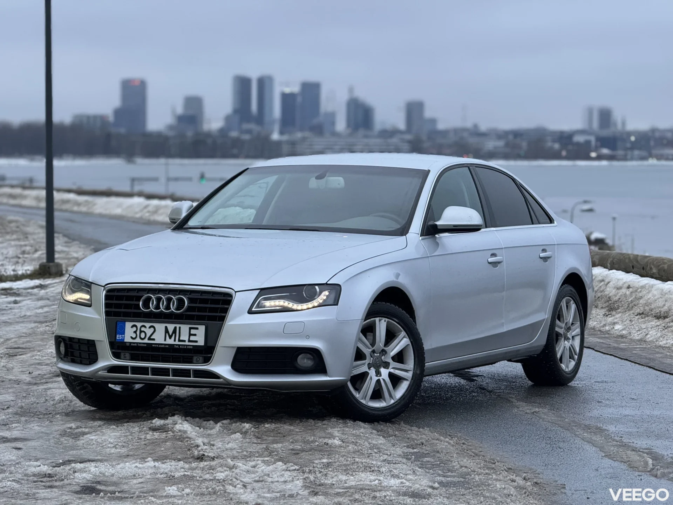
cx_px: 336
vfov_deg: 12.3
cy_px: 252
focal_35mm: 120
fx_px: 2333
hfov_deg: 16.4
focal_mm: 15.66
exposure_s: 1/98
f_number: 2.8
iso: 200
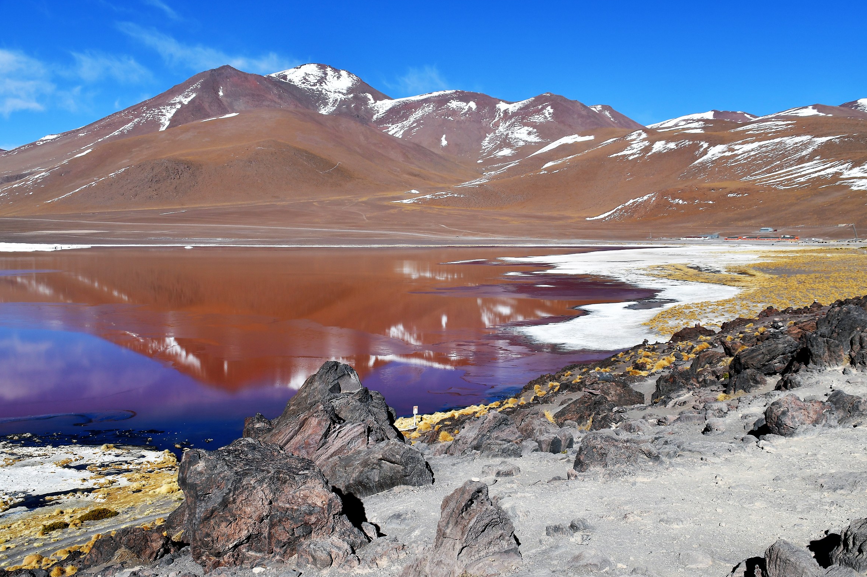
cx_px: 437
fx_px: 963
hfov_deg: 48.5
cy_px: 288
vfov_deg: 33.4
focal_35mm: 40
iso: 100
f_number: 10
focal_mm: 26
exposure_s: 1/400
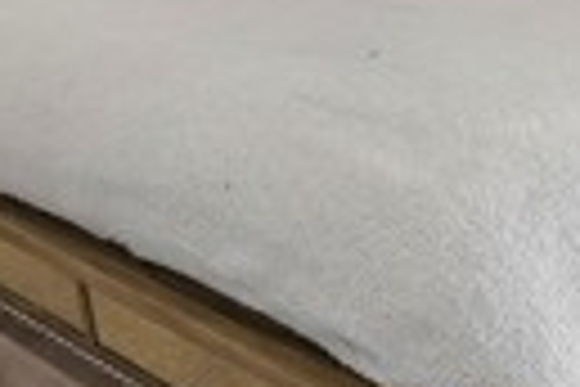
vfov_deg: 12.5
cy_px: -331
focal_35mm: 99
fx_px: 1595
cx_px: 751
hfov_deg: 19.1
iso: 320
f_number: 9.5
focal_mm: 20
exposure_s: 1/1.43
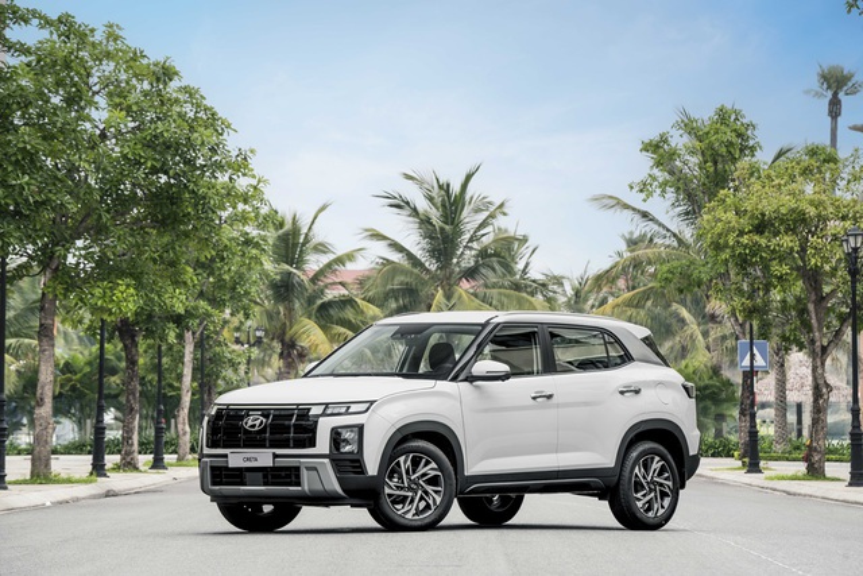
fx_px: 4795
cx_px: 432
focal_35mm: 200
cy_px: 288
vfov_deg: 6.9
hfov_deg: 10.3
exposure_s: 1/200
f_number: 10
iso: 320
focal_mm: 200
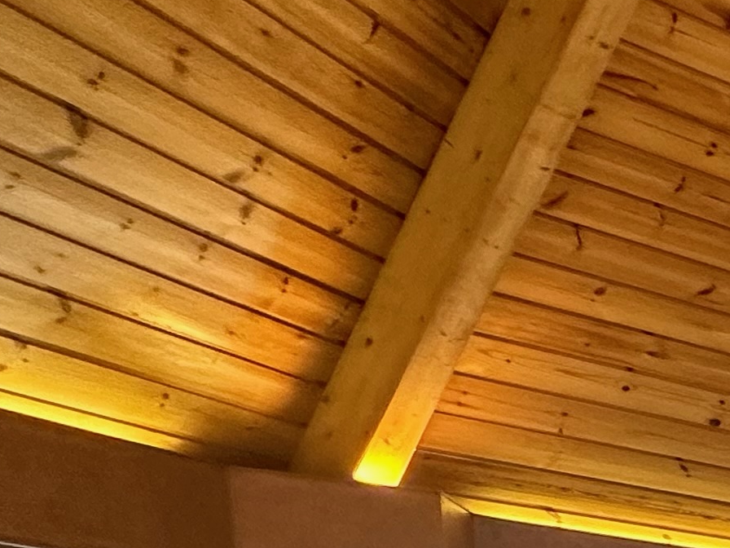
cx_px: 1565
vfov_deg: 18.8
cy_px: 947
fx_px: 1329
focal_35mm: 63
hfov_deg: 17.5
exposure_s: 1/100
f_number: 2.2
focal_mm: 2.22
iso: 200
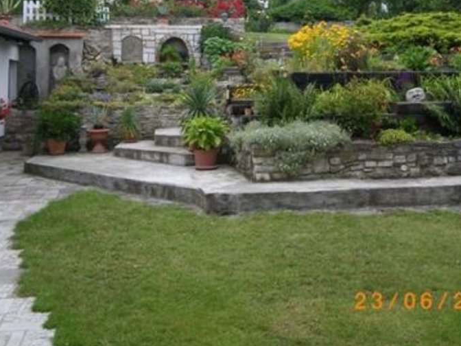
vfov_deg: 28.4
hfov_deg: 38.0
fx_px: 666
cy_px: 63
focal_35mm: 50
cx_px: 278
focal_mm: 4.9
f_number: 2.6
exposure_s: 1/160
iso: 64
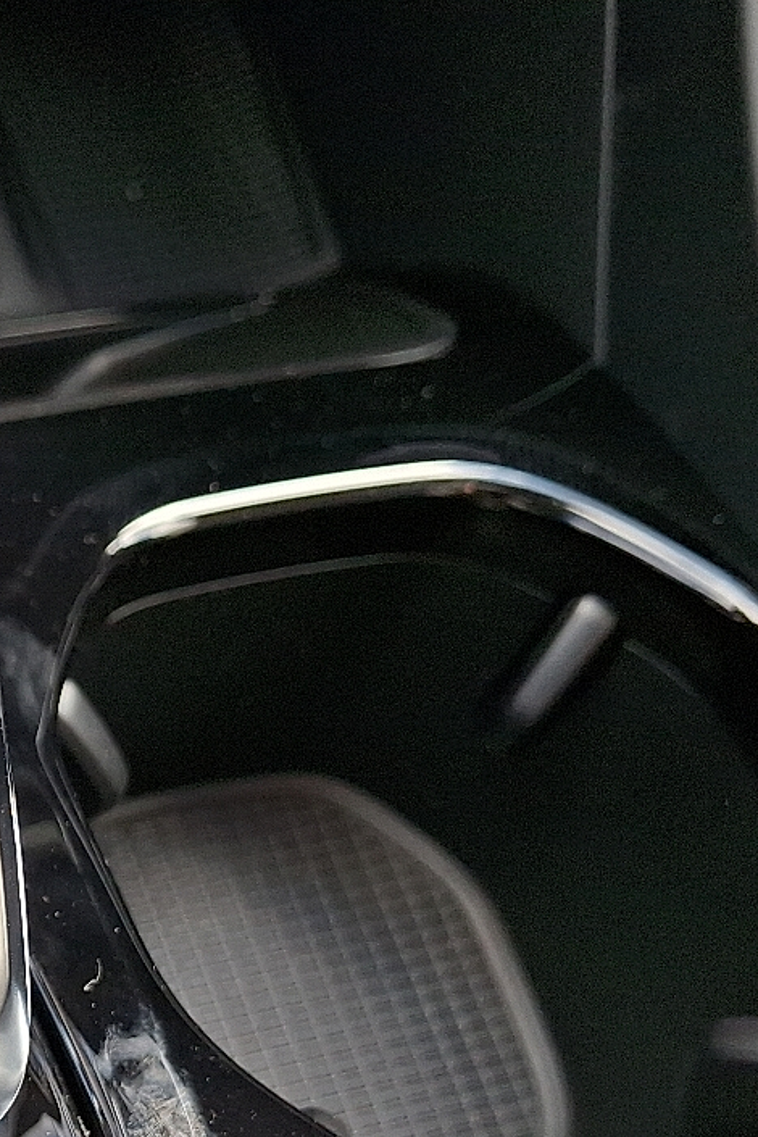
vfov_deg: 32.8
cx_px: -224
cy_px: 934
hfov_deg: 20.9
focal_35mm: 59
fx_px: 1863
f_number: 1.8
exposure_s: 1/100
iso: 34
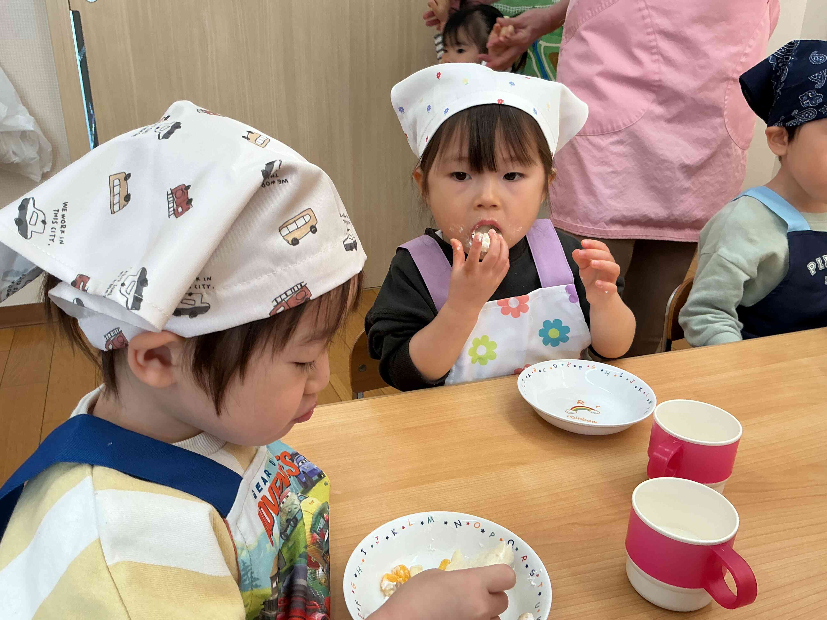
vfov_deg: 48.2
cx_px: 414
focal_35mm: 29
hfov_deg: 61.7
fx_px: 693
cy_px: 310
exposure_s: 1/60
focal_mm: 3
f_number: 1.8
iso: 40
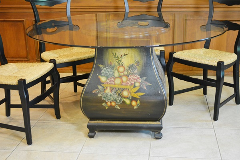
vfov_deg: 25.1
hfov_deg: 36.9
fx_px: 360
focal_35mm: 54
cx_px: 120
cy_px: 80
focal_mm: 36
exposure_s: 1/30
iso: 1600
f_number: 5
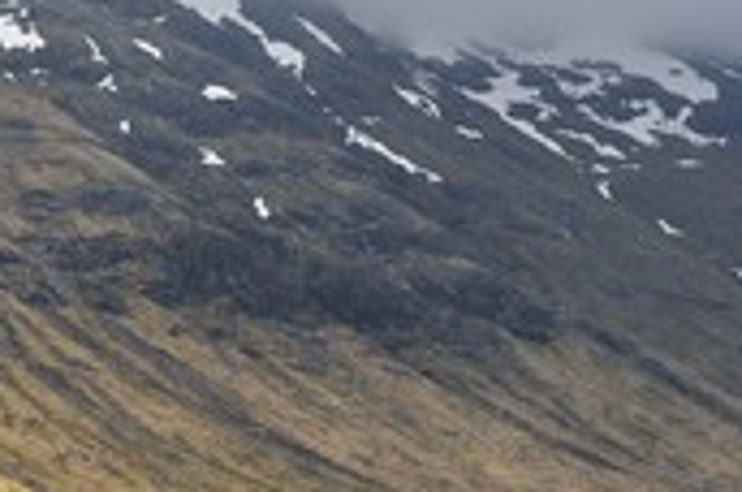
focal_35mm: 137
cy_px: 168
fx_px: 2818
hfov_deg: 14.5
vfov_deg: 10.0
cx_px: -151
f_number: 8
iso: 200
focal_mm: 56
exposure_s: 1/640
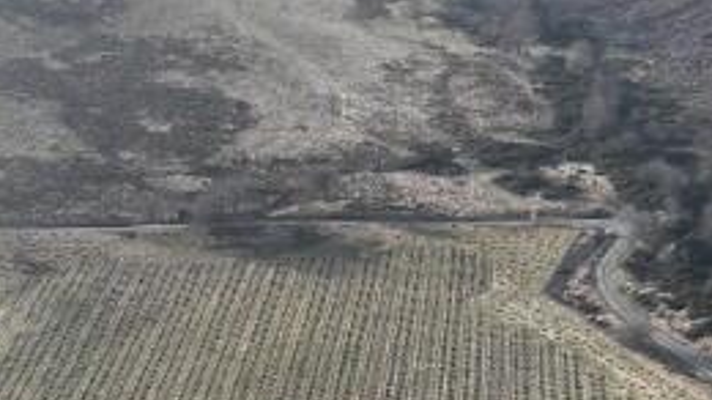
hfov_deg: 16.9
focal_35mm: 103
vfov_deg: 11.7
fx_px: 1944
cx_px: 1306
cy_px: 37
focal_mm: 12.29
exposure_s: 1/2500
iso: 260
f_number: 2.8
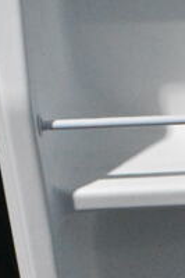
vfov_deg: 13.2
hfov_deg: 8.5
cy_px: 345
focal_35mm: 151
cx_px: 387
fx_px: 1166
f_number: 8
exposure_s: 1/250
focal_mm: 22
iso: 6400
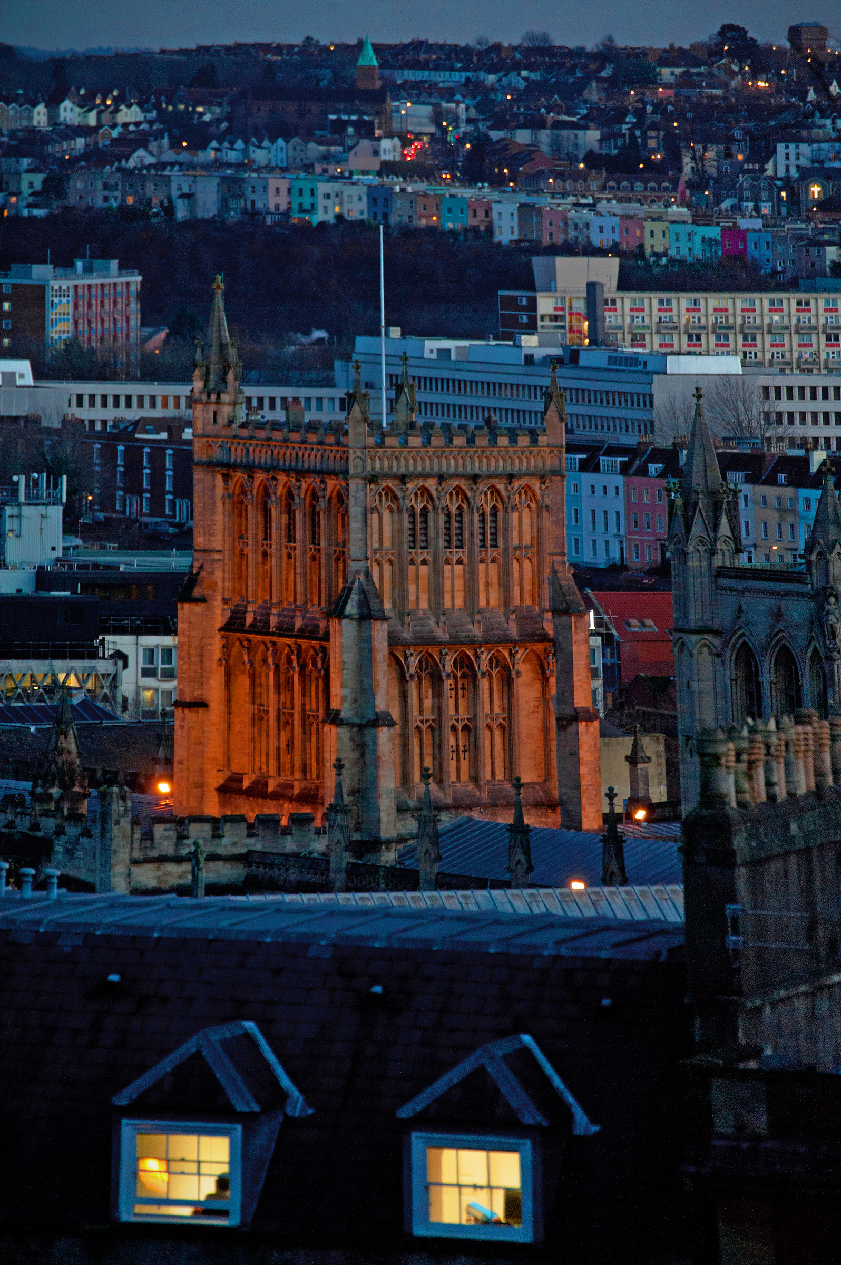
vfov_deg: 6.9
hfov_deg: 4.6
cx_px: 420
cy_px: 632
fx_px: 10530
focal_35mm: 300
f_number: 6.3
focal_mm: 300
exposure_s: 1/80
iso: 2000
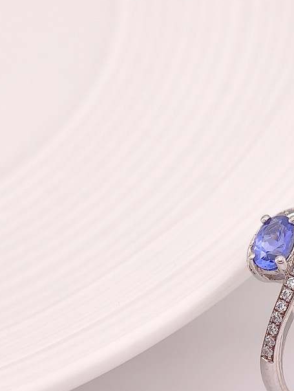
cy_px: 209
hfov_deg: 6.0
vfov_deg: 8.0
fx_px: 2801
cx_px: 215
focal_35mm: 248
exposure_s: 1/200
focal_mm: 22.48
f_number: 2.67
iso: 125
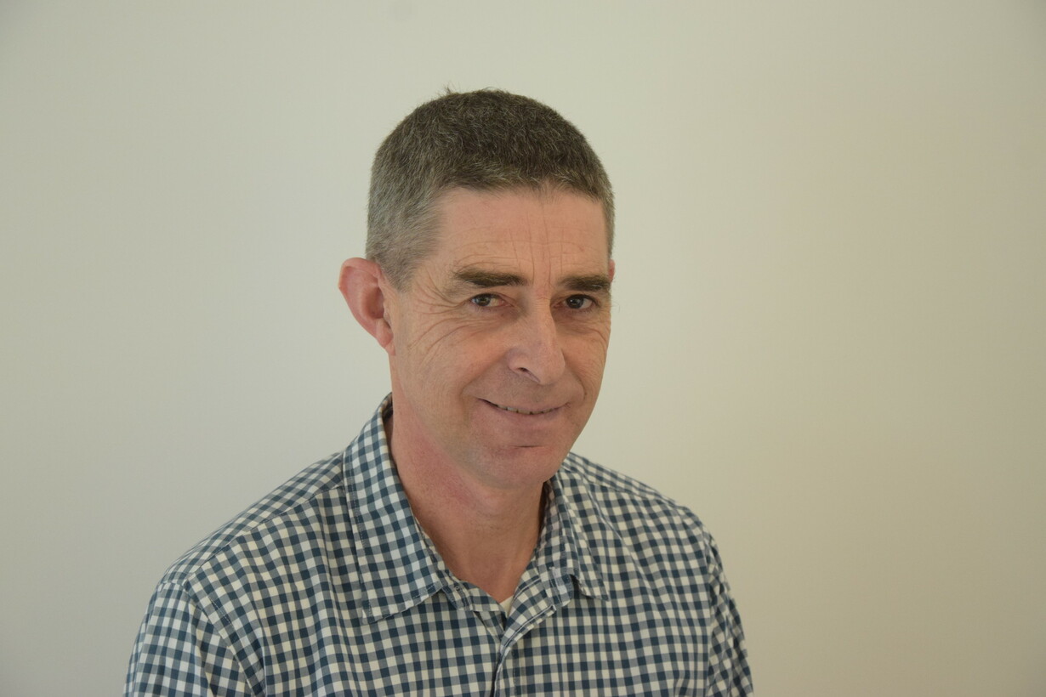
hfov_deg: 21.9
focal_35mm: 93
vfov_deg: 14.7
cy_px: 348
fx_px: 2702
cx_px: 523
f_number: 5.3
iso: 1600
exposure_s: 1/50
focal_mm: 62
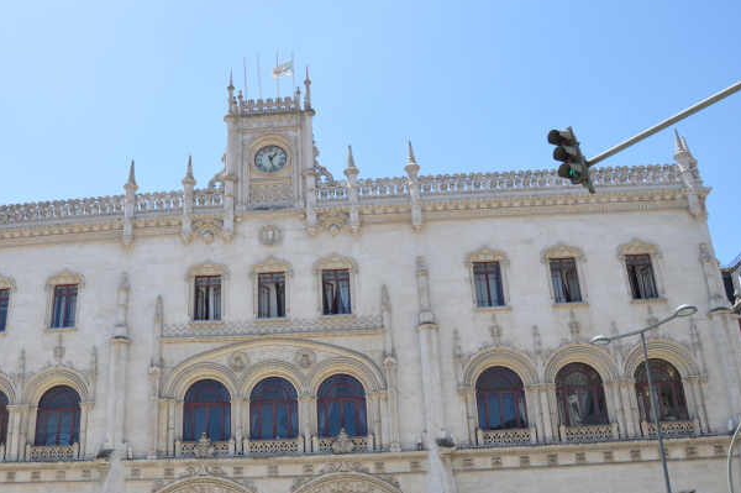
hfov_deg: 52.8
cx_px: 293
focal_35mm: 36
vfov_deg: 36.5
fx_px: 740
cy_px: 316
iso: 100
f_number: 7.1
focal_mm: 18
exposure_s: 1/200
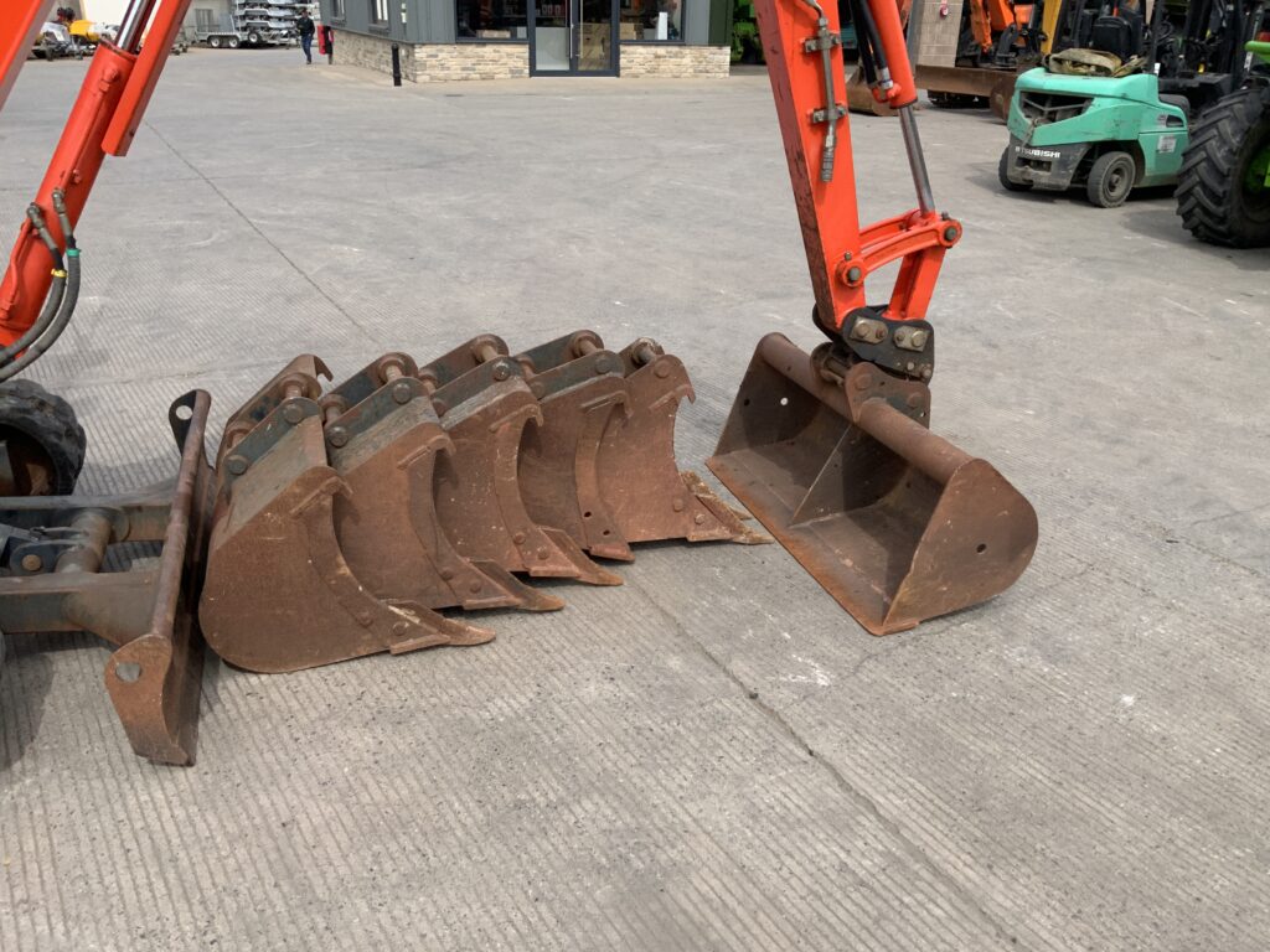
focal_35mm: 29
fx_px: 1064
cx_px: 635
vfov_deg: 48.2
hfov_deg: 61.7
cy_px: 476
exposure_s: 1/1412
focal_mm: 3
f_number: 1.8
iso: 16
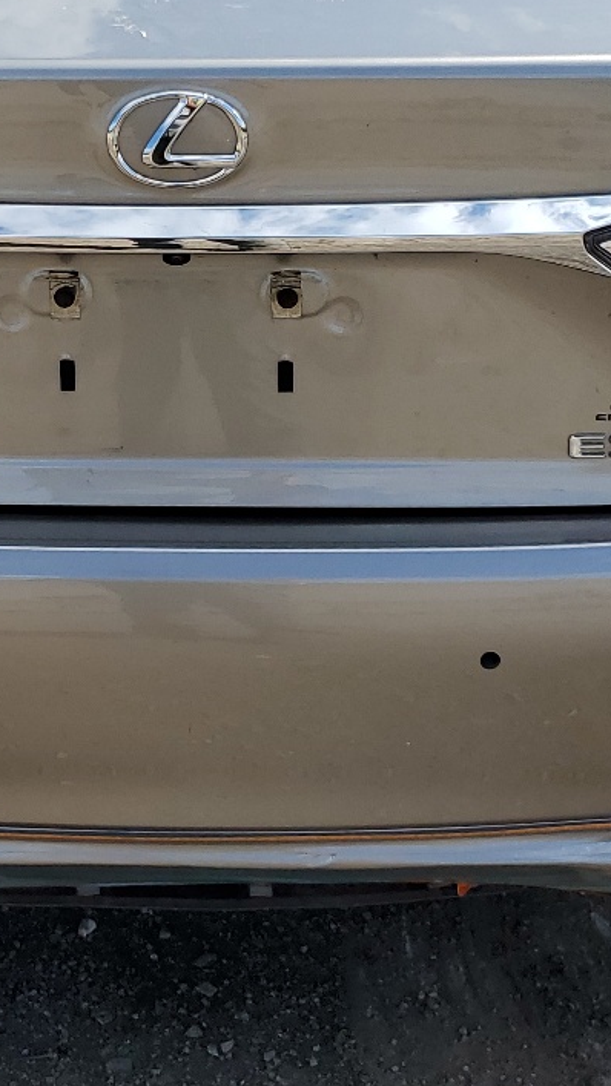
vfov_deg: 32.1
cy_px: 247
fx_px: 1844
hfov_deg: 18.6
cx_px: 126
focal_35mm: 64
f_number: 1.5
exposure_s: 1/3333
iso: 50
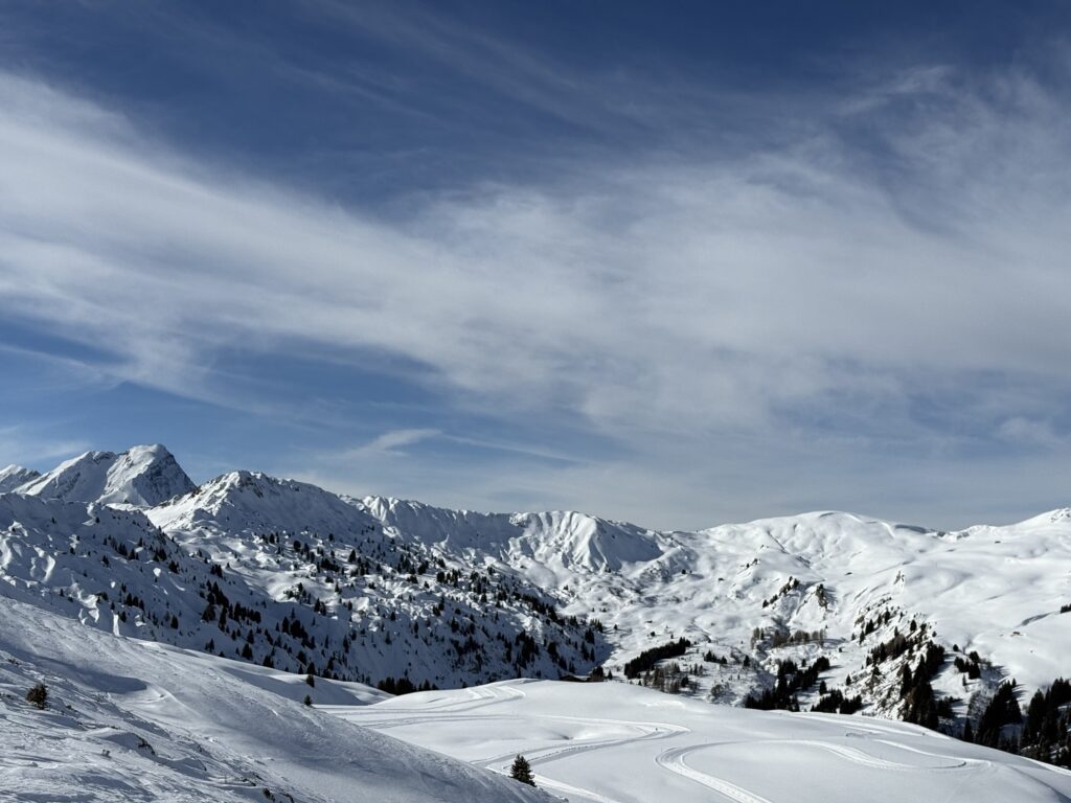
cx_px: 536
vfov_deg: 30.3
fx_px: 1485
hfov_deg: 39.7
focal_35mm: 48
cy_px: 402
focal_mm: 6.76
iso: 50
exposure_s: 1/11364
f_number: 1.78
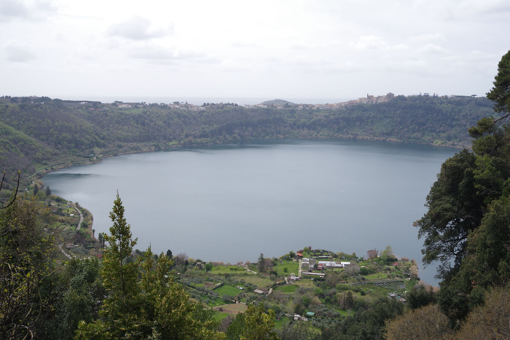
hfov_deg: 53.1
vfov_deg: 36.9
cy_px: 170
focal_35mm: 36
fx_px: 510
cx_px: 255
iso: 100
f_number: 9
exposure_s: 1/100
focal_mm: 36
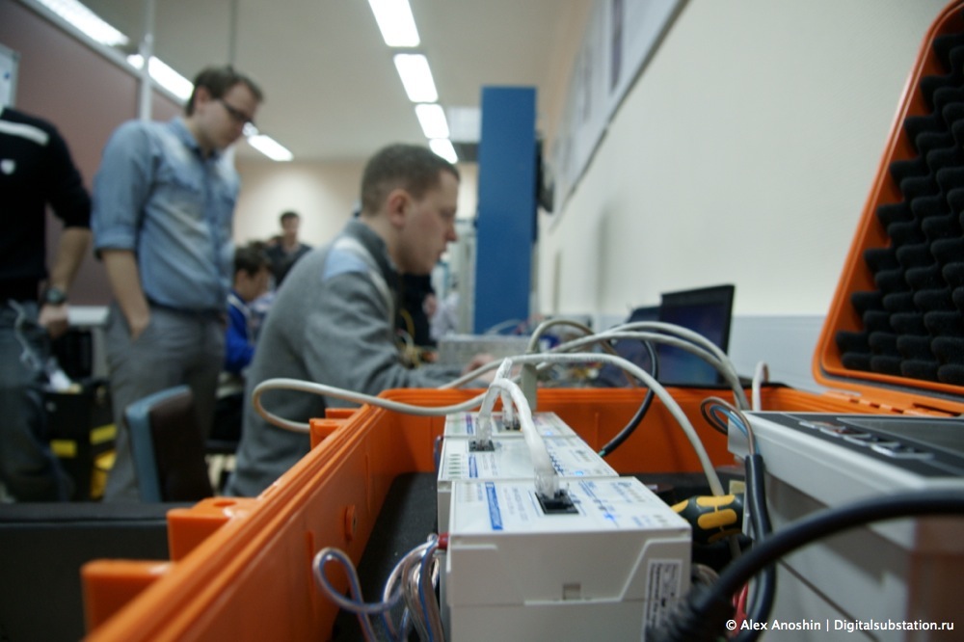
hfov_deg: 73.8
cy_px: 321
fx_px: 642
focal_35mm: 24
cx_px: 482
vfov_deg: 53.1
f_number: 4
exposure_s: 1/40
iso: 400
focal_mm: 16
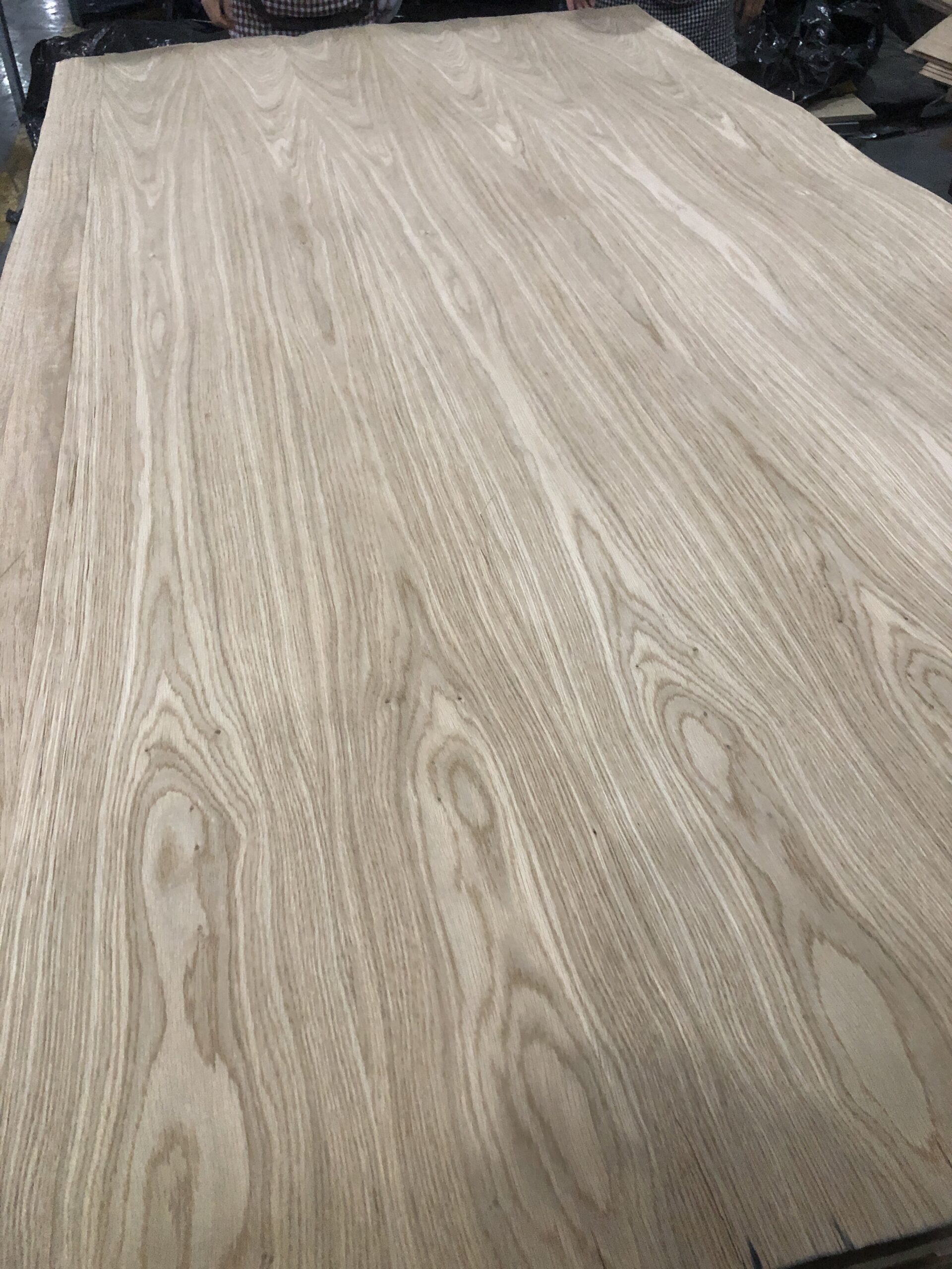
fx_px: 1027
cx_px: 476
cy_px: 634
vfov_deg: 63.4
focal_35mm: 28
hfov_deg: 49.7
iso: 80
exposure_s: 1/15
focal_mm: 4
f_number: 1.8
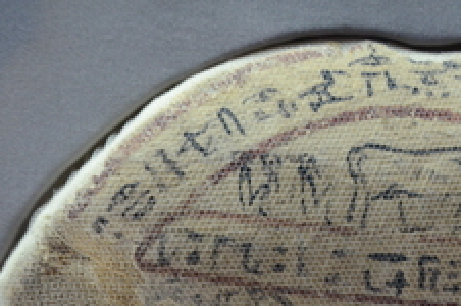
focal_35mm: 181
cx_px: 369
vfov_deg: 7.6
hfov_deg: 11.3
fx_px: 2314
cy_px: 227
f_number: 5
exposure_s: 1/13
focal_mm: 62
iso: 1600
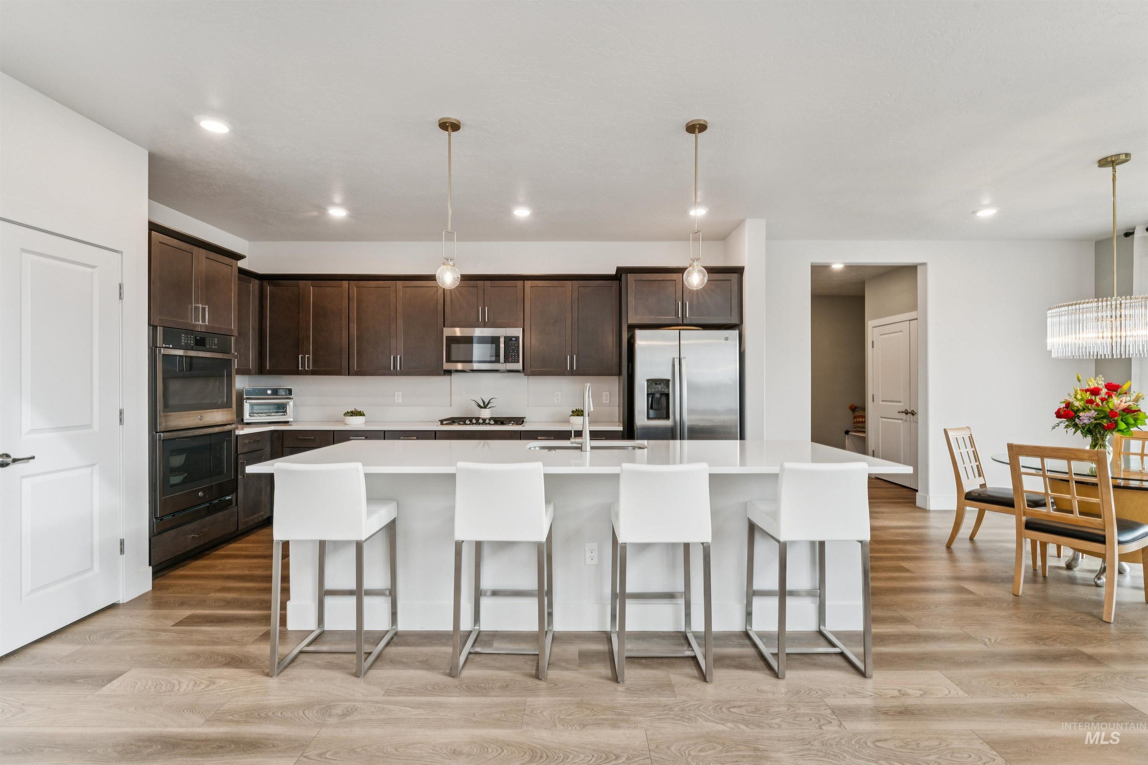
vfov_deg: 74.1
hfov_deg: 97.1
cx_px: 574
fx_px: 507
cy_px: 382
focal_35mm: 16
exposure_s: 1/10
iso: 400
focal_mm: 15.9
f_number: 13
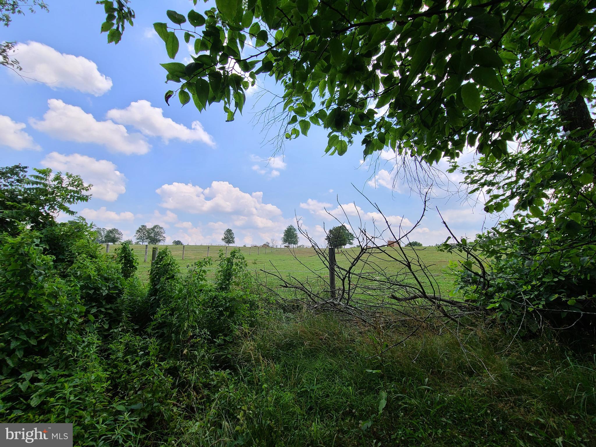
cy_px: 224
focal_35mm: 13
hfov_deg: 106.2
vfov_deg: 89.9
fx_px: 224
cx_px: 298
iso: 50
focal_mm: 2.2
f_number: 2.2
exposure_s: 1/1372
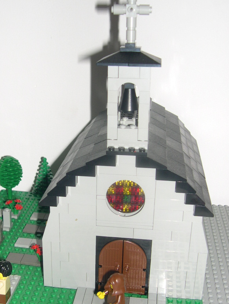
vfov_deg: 38.1
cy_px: 170
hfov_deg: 29.0
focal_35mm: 50
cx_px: 84
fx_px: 441
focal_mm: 8
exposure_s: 1/60
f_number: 2.8
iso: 100
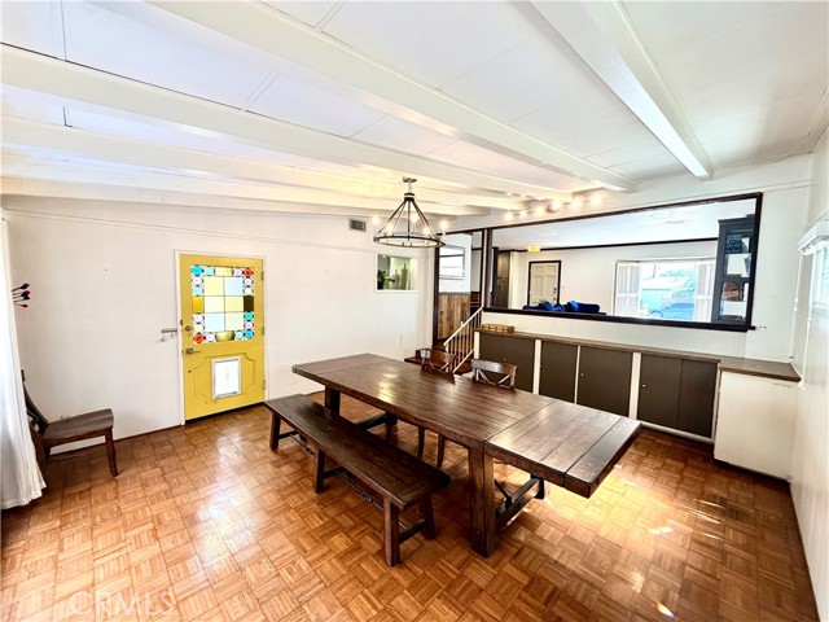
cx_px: 414
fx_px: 335
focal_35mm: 14
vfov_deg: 85.7
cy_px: 311
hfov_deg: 102.1
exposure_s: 1/120
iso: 250
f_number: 2.2
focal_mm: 2.22
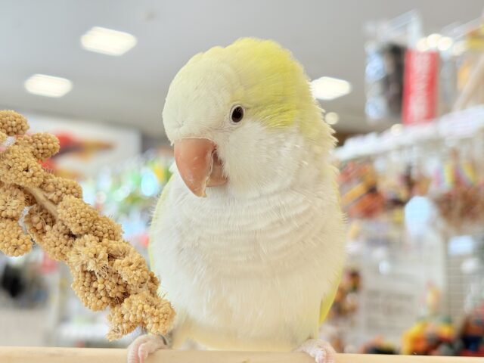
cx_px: 242
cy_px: 182
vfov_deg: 28.0
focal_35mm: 52
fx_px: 727
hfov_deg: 36.8
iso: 50
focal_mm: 5.96
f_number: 1.6
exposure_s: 1/113
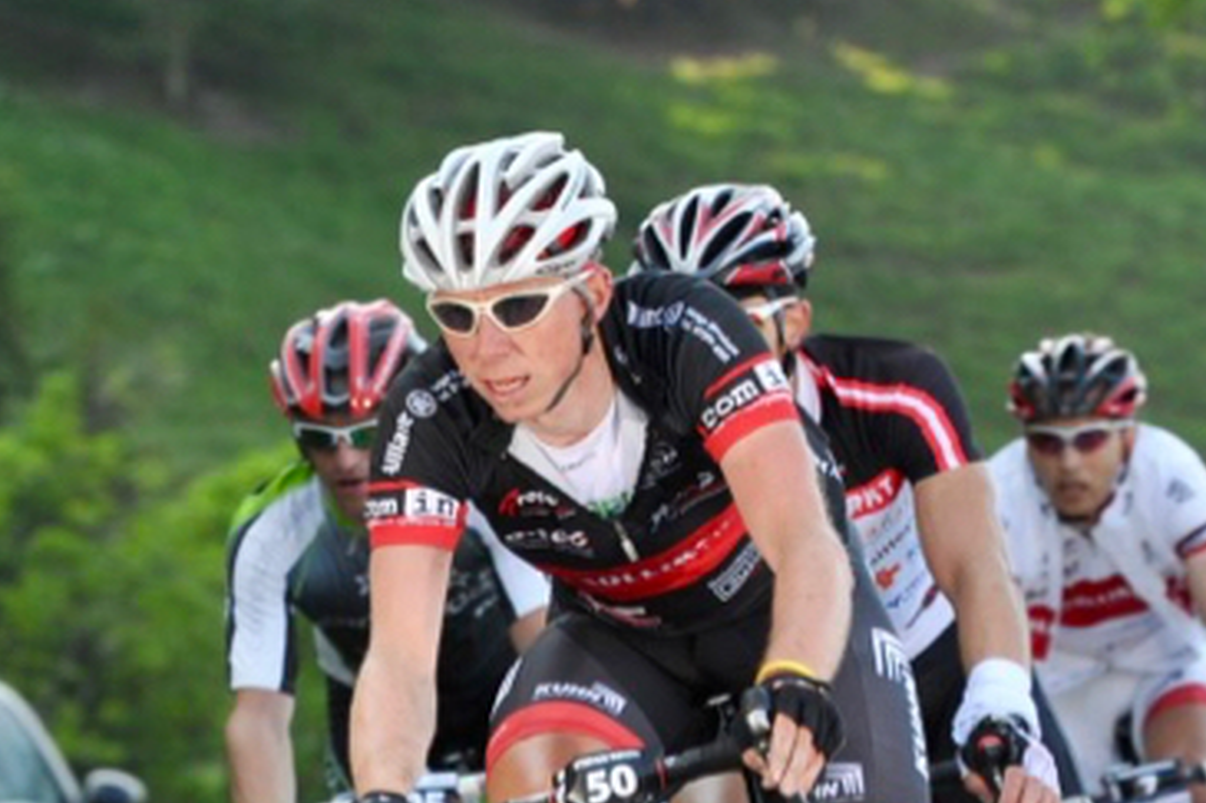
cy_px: 957
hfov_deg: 4.5
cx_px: 235
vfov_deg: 3.0
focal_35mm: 463
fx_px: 15503
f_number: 5.6
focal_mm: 165
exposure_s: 1/400
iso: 800
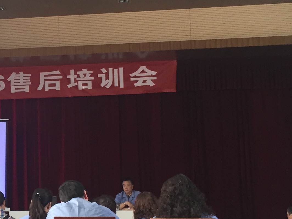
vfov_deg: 16.6
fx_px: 751
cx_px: -31
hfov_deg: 20.9
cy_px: 98
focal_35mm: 89
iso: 125
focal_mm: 4.15
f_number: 2.2
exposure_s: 1/33
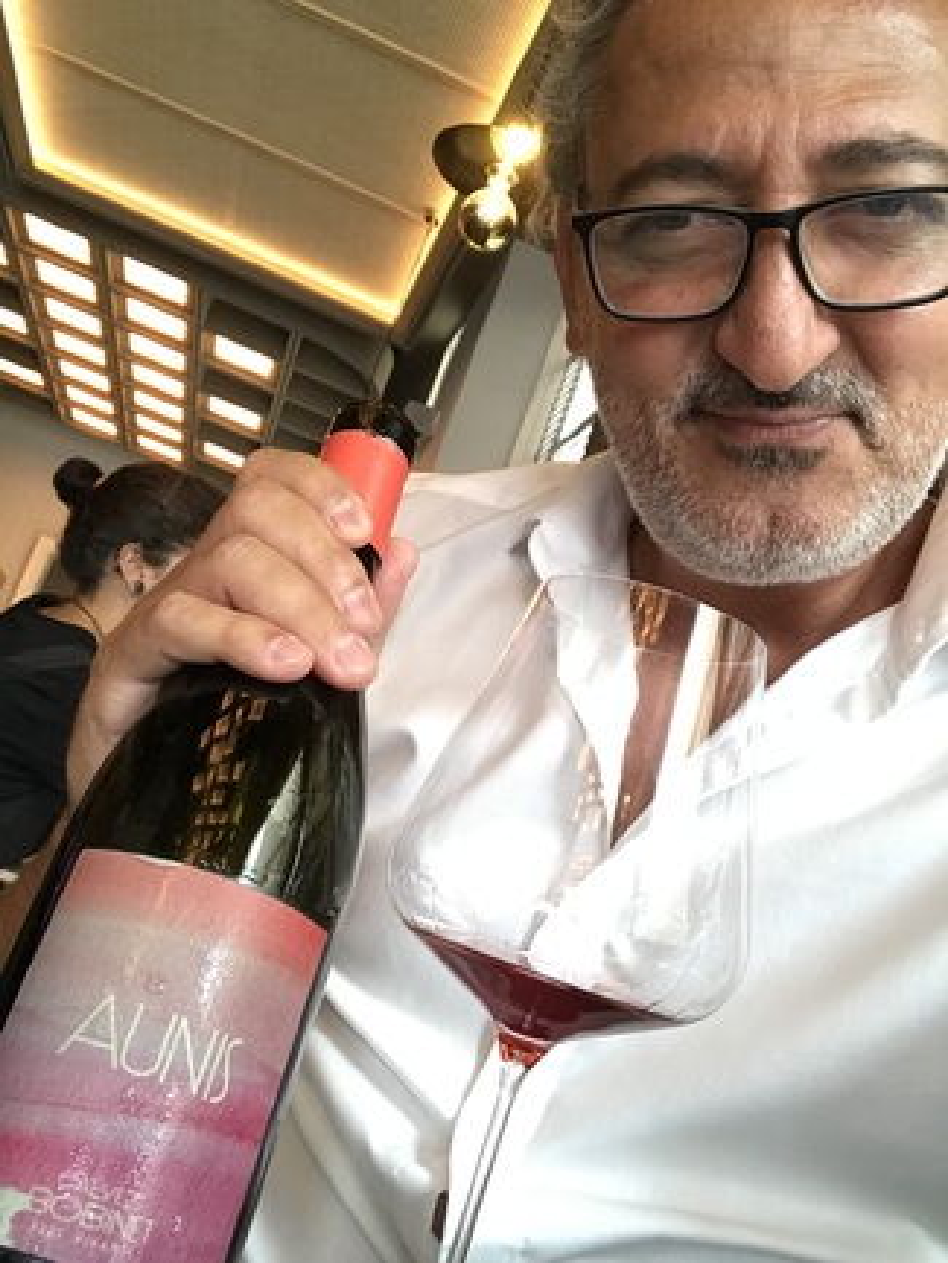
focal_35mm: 32
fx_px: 1168
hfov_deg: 44.2
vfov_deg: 56.8
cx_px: 474
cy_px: 632
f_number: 2.2
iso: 100
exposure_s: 1/33
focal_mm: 2.87
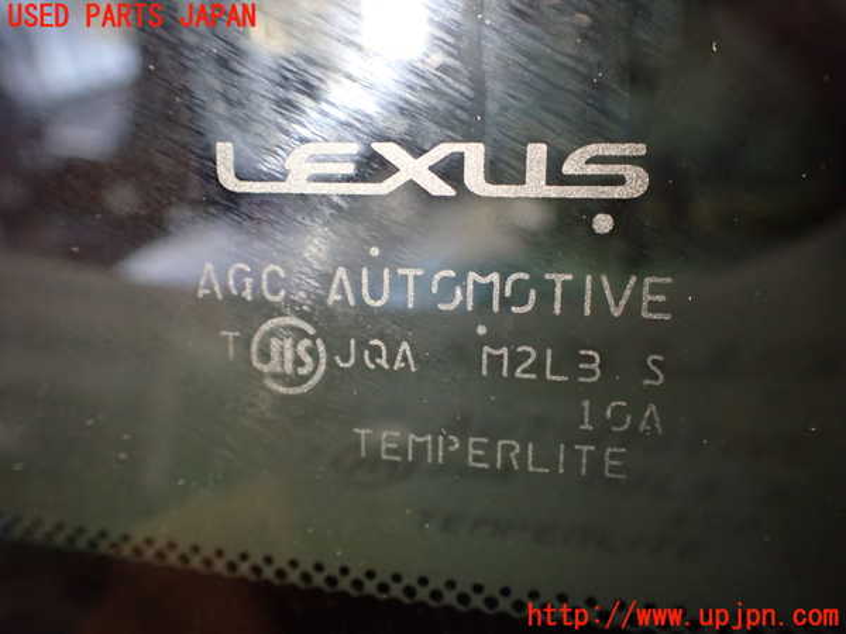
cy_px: 317
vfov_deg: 46.8
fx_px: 733
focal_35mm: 30
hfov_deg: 60.0
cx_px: 423
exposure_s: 1/80
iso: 800
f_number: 2.3
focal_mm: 5.4
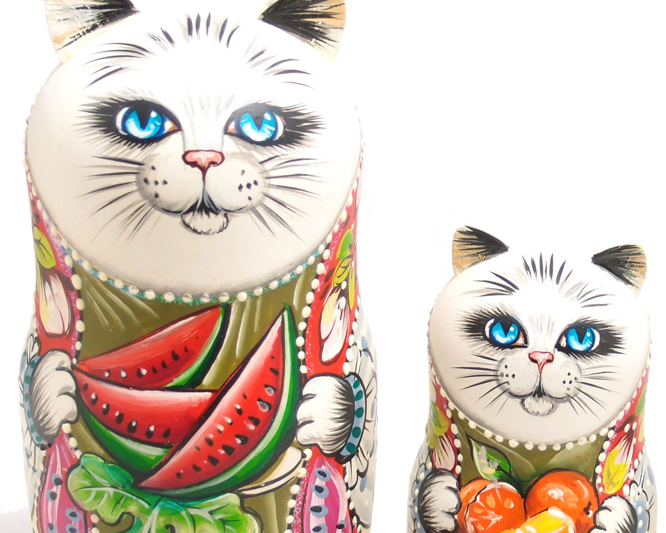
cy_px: 344
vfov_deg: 18.7
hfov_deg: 22.9
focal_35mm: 82
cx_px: 548
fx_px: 1616
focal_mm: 8.99
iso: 100
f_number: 2
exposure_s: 1/50
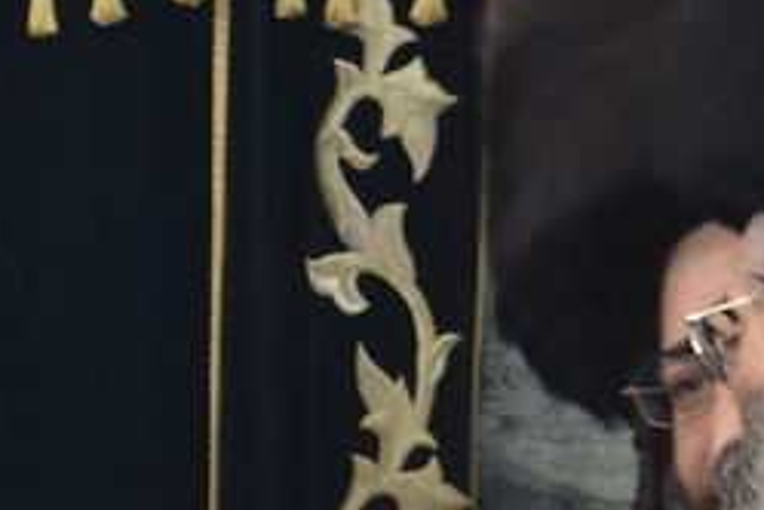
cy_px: 1112
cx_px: -1347
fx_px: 13942
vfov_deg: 2.1
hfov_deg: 3.1
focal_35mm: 657
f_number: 5.6
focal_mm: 78
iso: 1250
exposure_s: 1/60
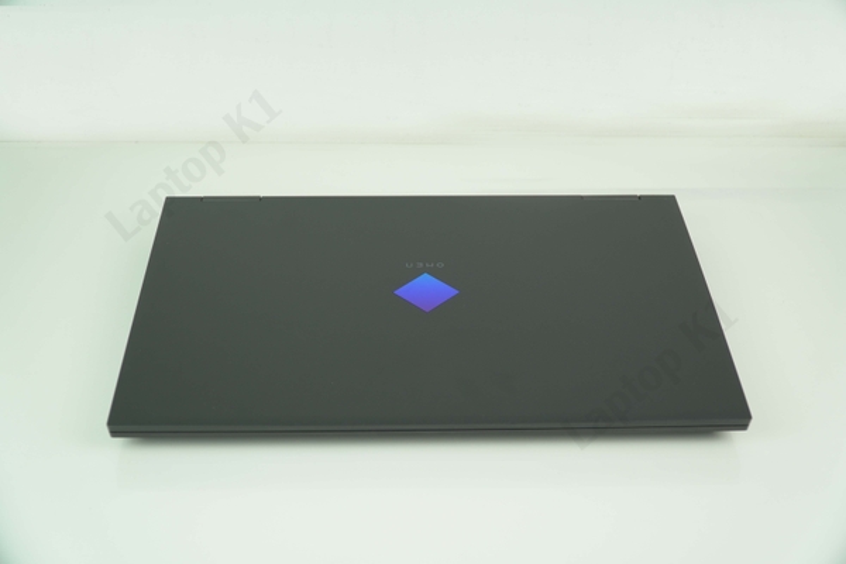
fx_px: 1128
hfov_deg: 41.1
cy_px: 282
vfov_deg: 28.1
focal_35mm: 48
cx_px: 423
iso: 100
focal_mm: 32
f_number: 4
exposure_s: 1/50
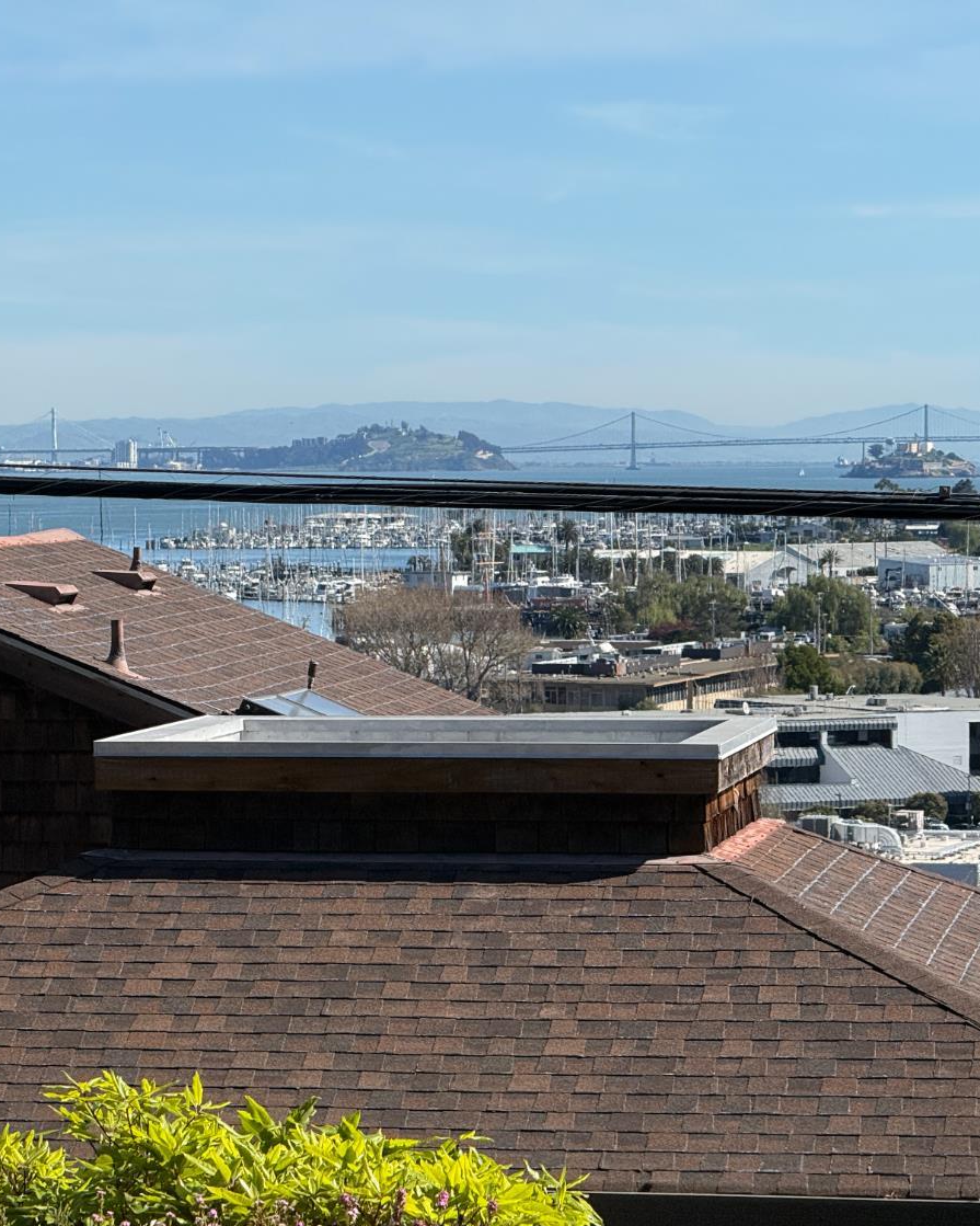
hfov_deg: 9.8
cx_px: 372
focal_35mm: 157
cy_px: 615
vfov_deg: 12.3
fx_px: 5693
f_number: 2.8
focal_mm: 15.66
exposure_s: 1/1730
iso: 50
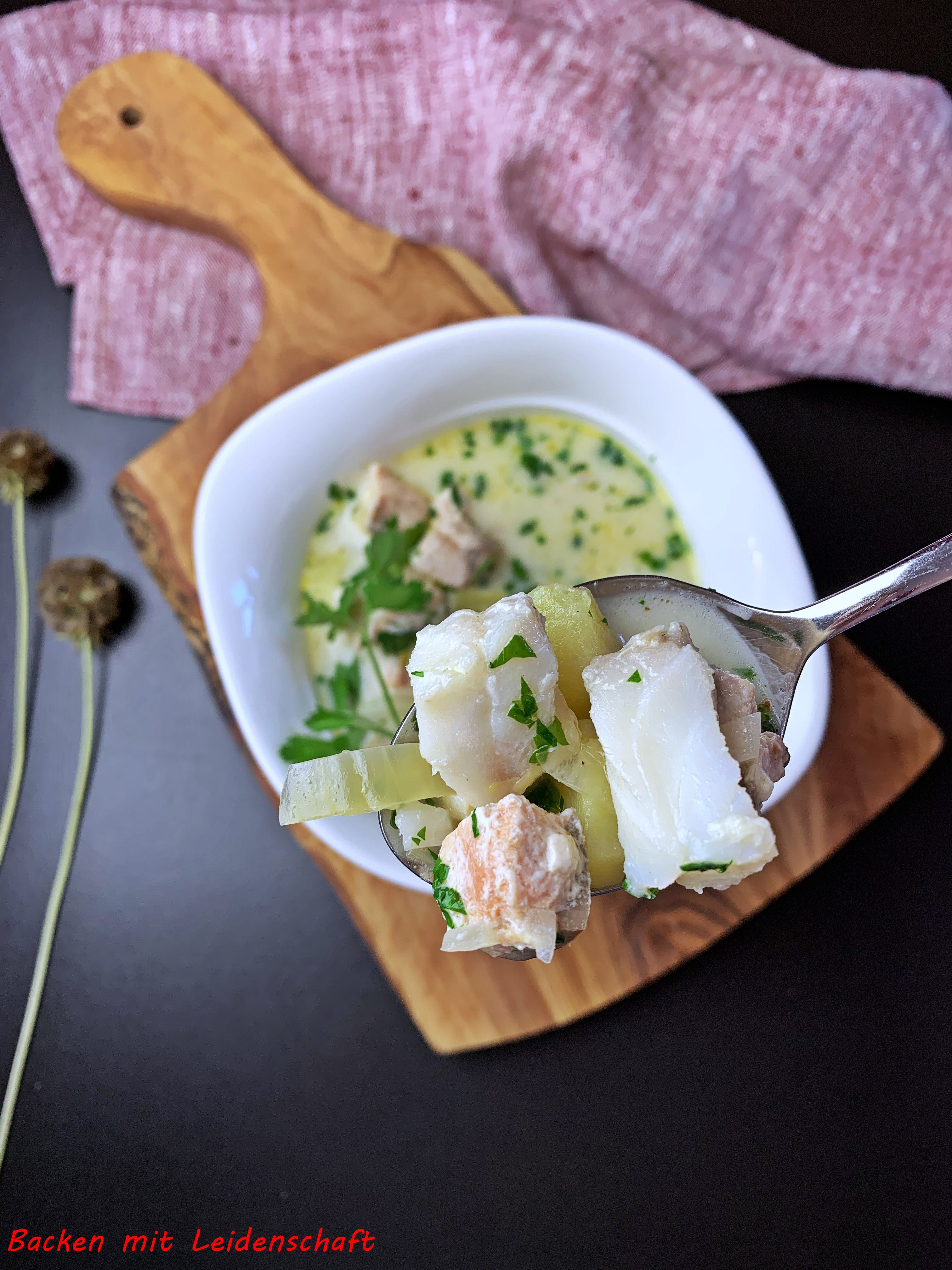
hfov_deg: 53.1
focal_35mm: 26
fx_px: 953
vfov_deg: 67.3
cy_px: 635
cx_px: 476
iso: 32
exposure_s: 1/100
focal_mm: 4.25
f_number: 1.8
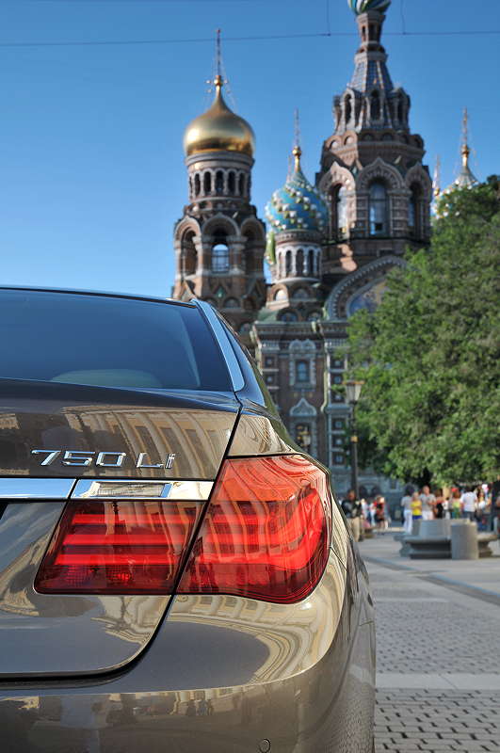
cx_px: 250
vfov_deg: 33.4
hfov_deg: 22.6
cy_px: 376
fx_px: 1254
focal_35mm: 60
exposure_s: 1/125
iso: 200
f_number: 8
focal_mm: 40
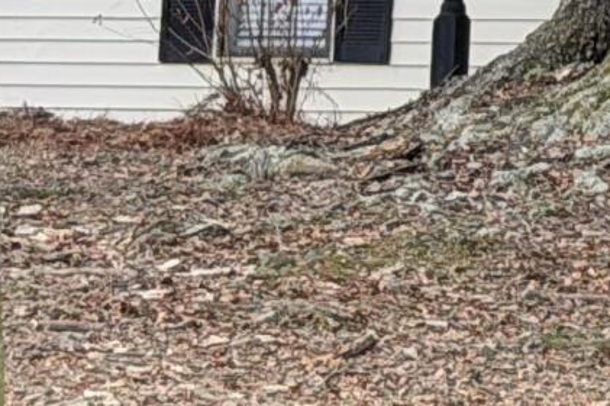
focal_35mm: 356
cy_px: -399
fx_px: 6027
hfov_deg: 5.4
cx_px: 1862
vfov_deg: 3.8
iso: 80
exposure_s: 1/855
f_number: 1.78
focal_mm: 6.76
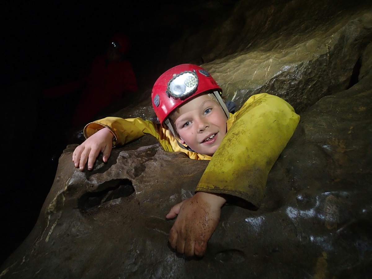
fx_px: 269
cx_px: 186
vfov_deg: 54.9
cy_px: 140
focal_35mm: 25
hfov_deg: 69.4
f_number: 2
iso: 400
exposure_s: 1/20
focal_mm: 4.5
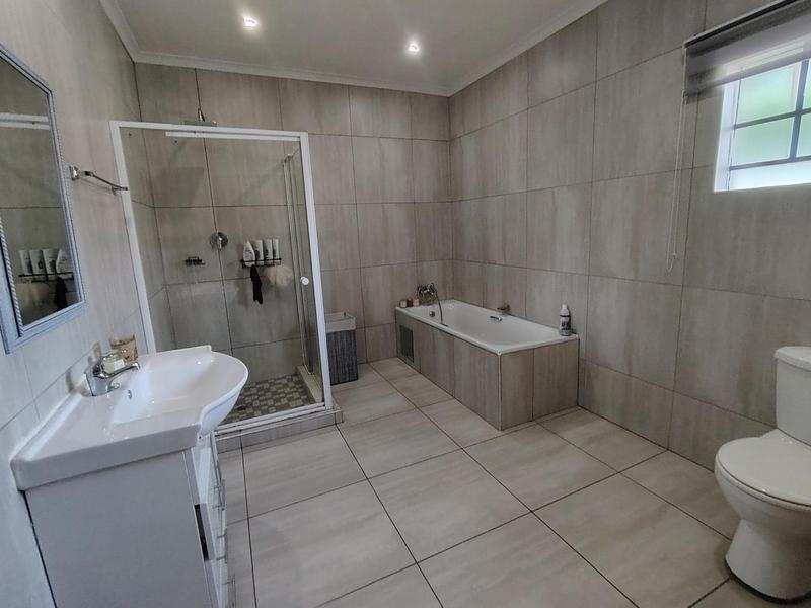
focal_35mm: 17
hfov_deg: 91.0
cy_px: 304
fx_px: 398
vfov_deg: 74.7
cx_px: 406
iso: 121
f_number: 2.2
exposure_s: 1/50
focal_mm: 1.42
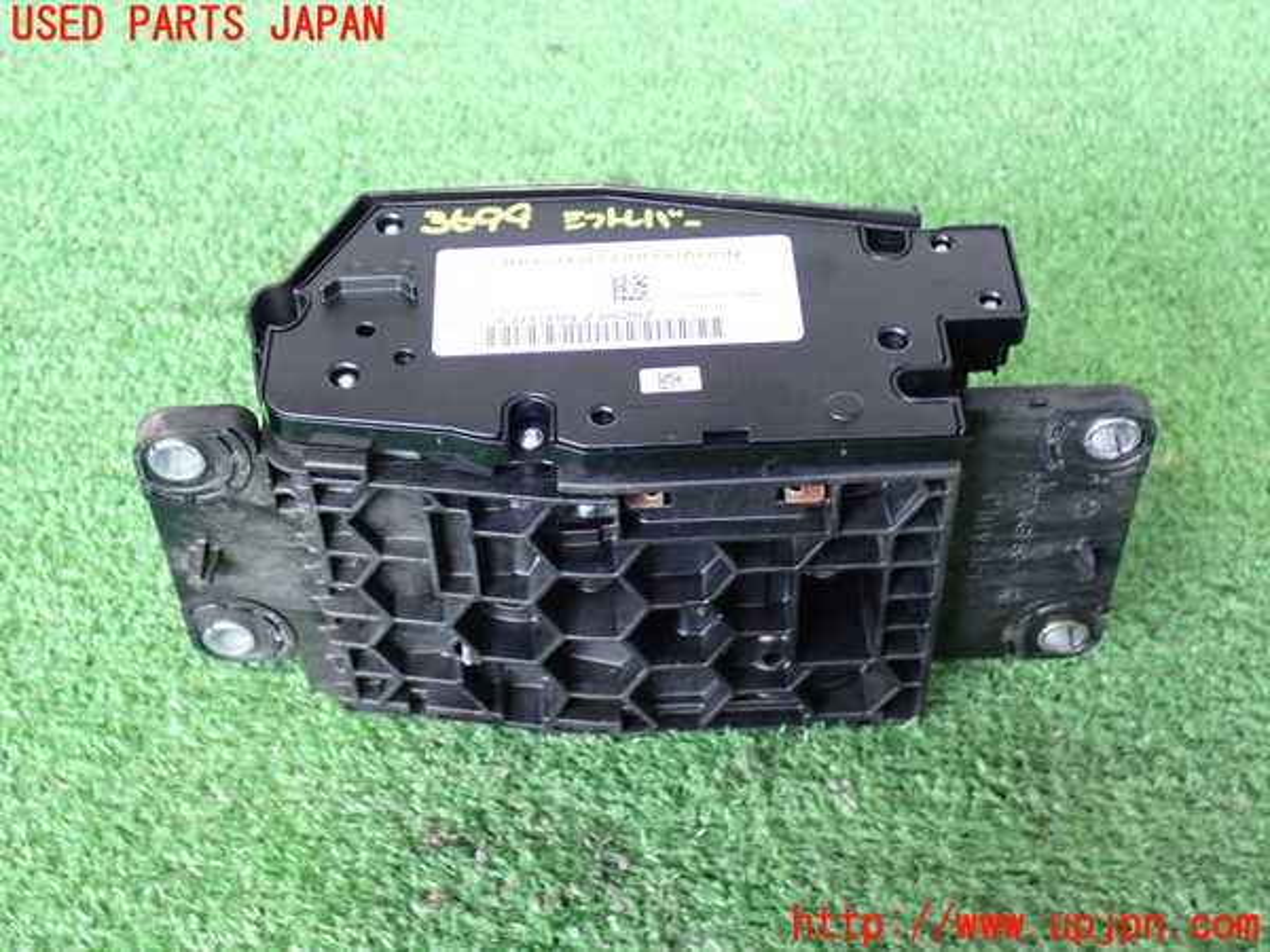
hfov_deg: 38.2
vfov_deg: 29.1
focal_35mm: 50
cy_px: 476
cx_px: 635
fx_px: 1834
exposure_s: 1/20
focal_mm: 9.01
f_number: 3.2
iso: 800
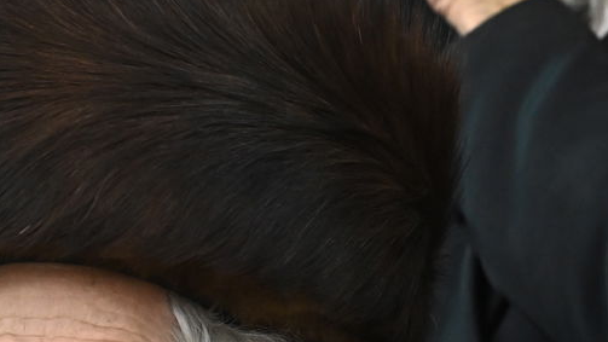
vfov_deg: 2.5
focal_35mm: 481
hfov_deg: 4.5
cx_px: 30
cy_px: 423
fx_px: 7755
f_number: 5
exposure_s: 1/250
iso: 5000
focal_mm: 165
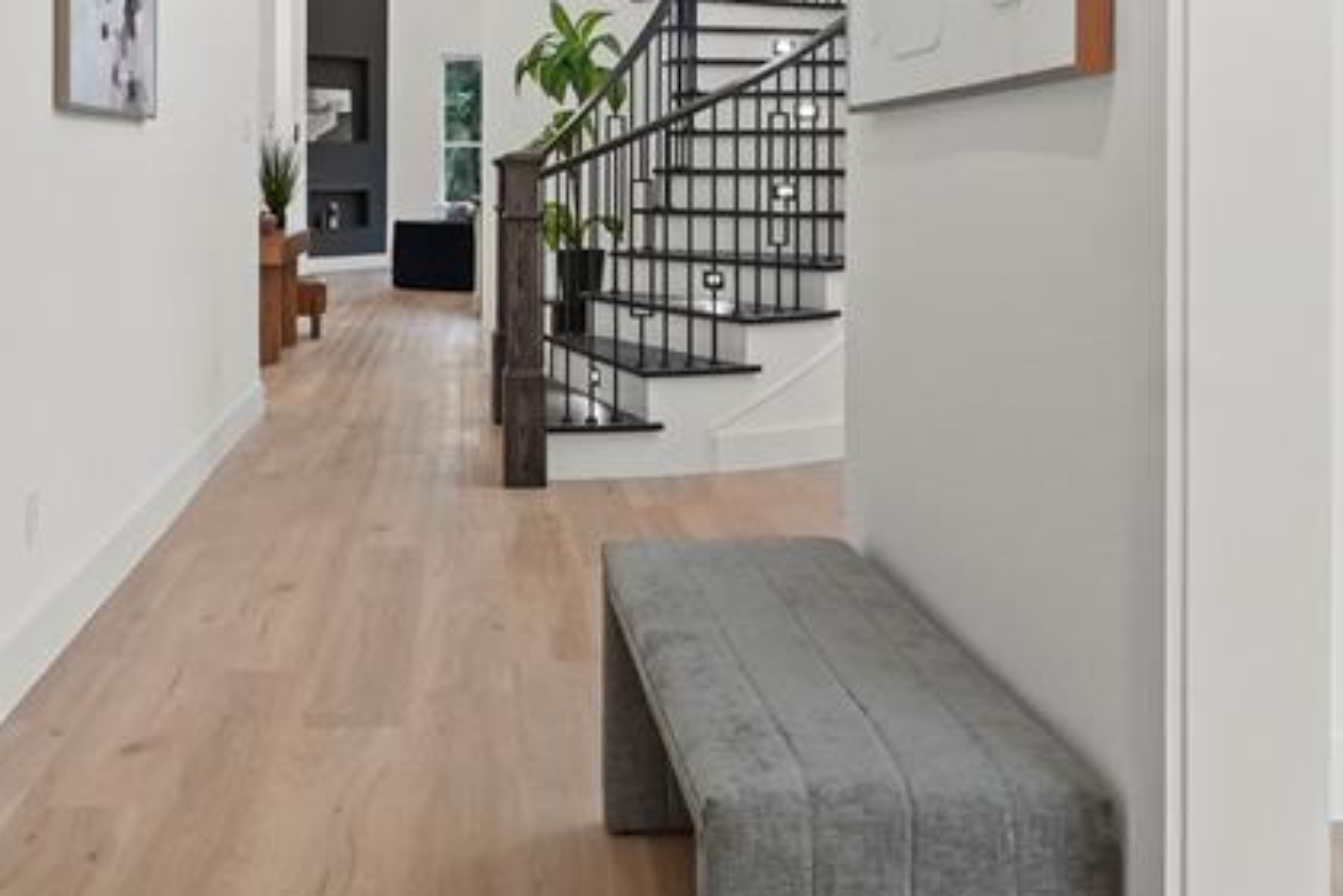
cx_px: 505
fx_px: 1500
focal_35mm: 40
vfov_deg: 32.8
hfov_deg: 47.8
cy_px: 266
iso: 2500
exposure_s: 1/25
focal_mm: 11
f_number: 7.1
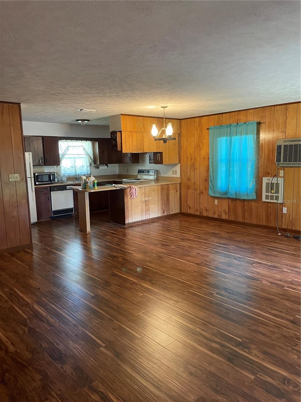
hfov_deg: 53.1
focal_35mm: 26
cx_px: 150
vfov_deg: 67.3
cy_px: 201
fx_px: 301
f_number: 1.6
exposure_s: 1/60
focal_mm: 4.2
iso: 400
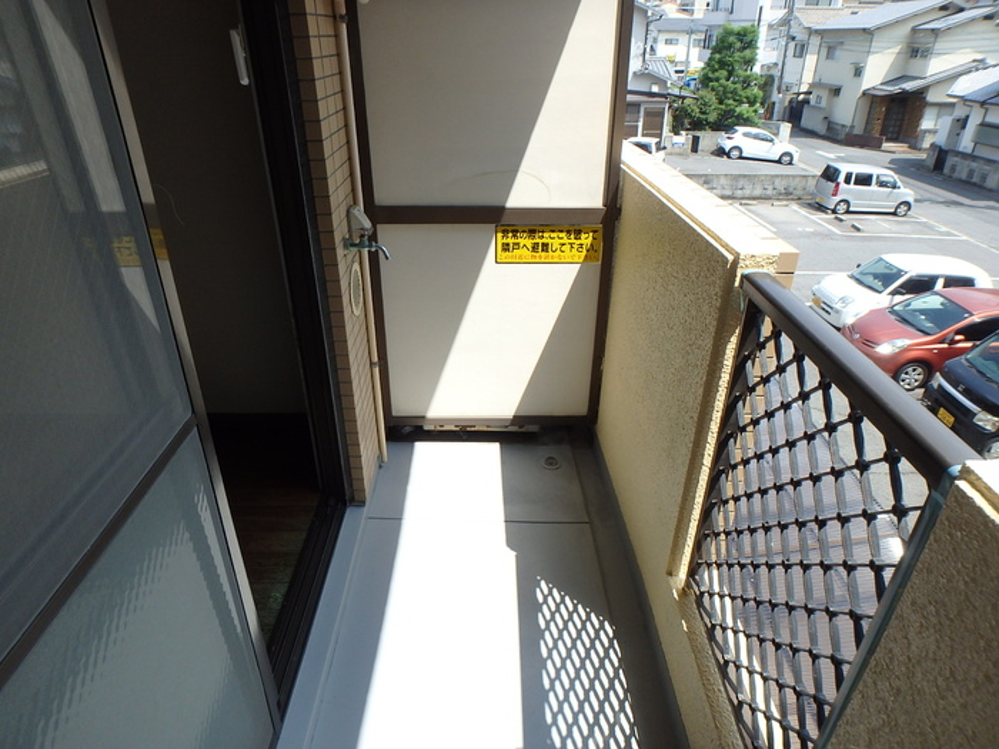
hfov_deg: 79.0
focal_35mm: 21
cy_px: 374
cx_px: 500
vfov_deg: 63.4
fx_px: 606
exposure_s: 1/500
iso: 125
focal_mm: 3.7
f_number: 3.5
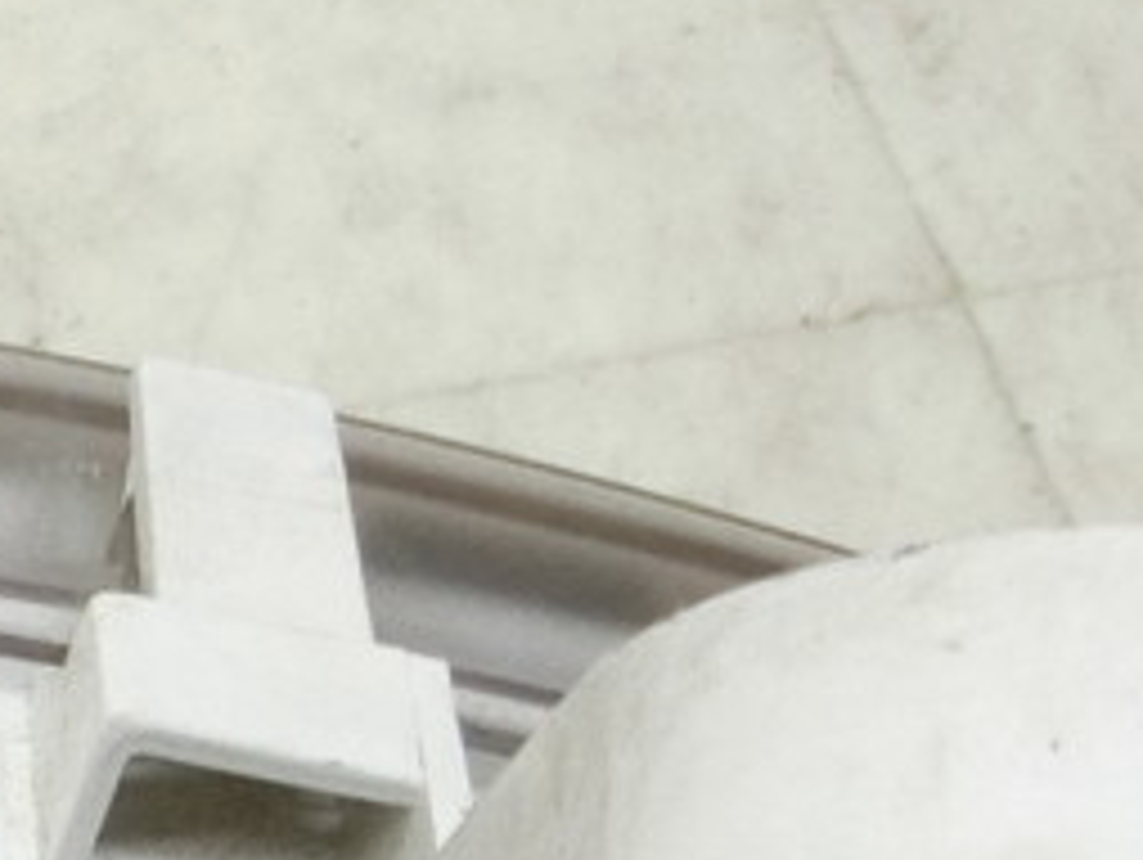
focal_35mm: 118
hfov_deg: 15.6
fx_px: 3900
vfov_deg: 10.9
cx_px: -464
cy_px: 1963
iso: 400
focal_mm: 4.5
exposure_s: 1/80
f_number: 3.5
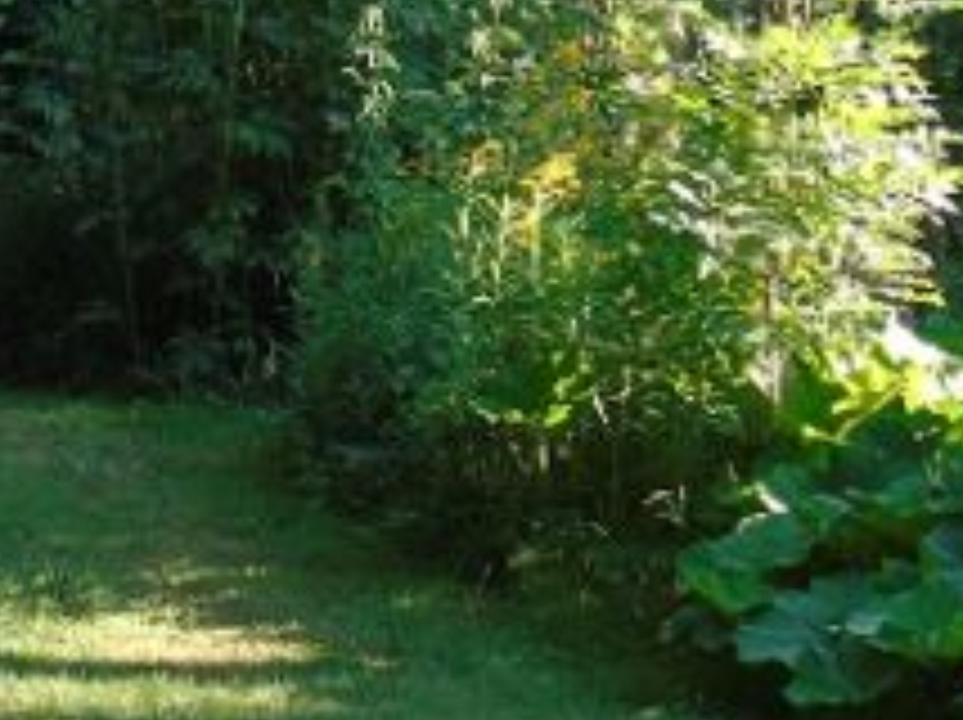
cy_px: -22
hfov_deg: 10.0
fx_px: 5391
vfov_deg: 7.6
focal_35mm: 194
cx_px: -270
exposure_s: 1/40
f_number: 4.3
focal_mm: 9.6
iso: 80
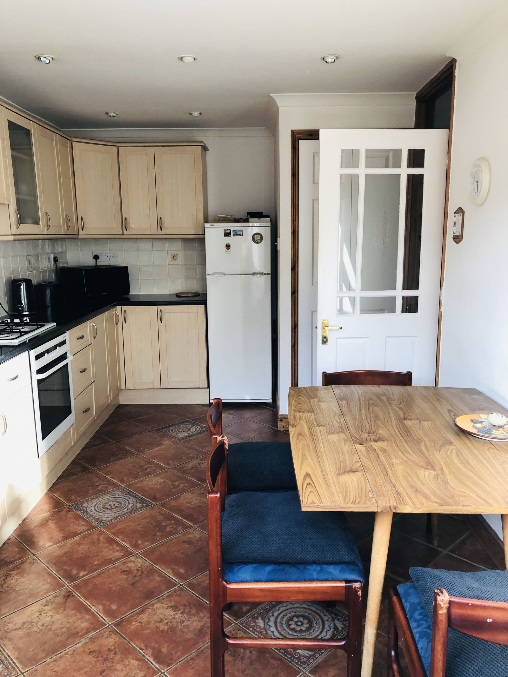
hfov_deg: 49.7
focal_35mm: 28
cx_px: 254
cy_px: 338
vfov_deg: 63.4
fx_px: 548
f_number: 1.8
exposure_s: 1/50
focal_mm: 3.99
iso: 25
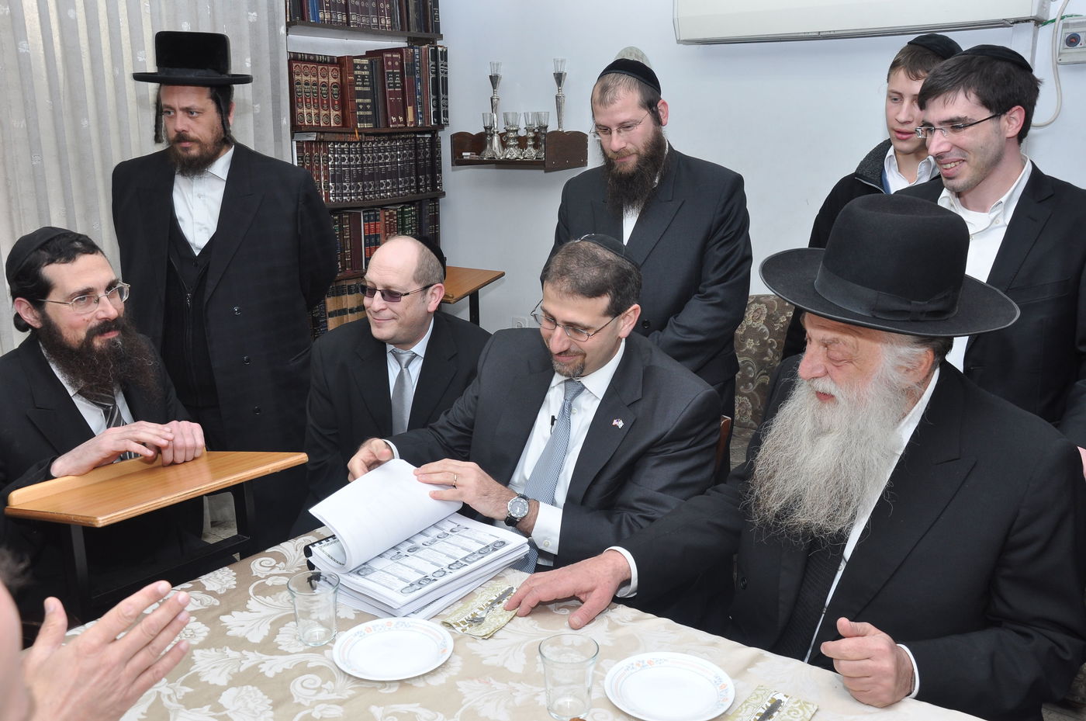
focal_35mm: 32
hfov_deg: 59.6
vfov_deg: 41.6
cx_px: 543
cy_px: 360
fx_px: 949
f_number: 8
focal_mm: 21
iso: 320
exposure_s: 1/80
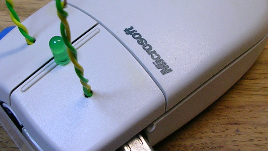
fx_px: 640
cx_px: 129
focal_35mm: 90
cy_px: 55
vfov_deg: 13.4
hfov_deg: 23.7
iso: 50
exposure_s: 1/19.7
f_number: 2.8
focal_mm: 5.8
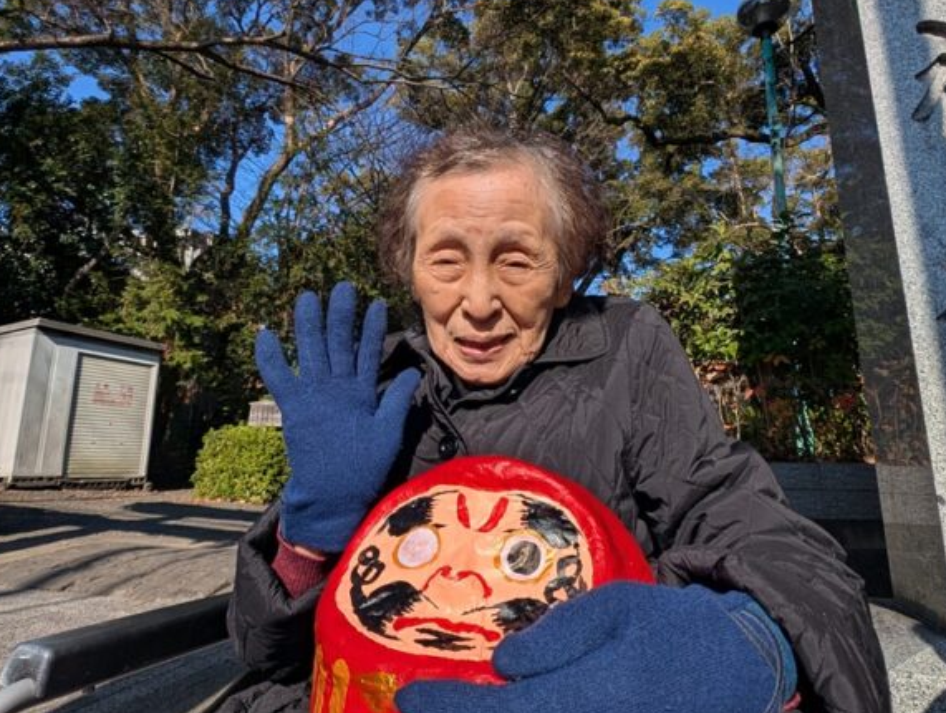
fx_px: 575
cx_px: 487
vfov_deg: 63.3
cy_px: 310
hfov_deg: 78.9
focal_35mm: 21
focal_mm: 2.23
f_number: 1.95
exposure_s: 1/2725
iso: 40
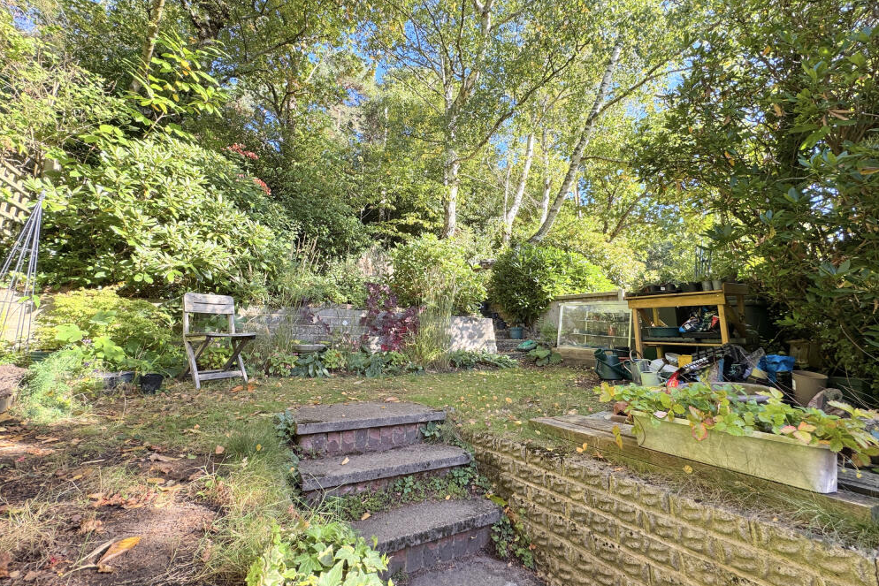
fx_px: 366
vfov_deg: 77.3
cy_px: 274
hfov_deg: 100.4
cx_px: 441
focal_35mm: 15
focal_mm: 2.22
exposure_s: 1/148
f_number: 2.2
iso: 40
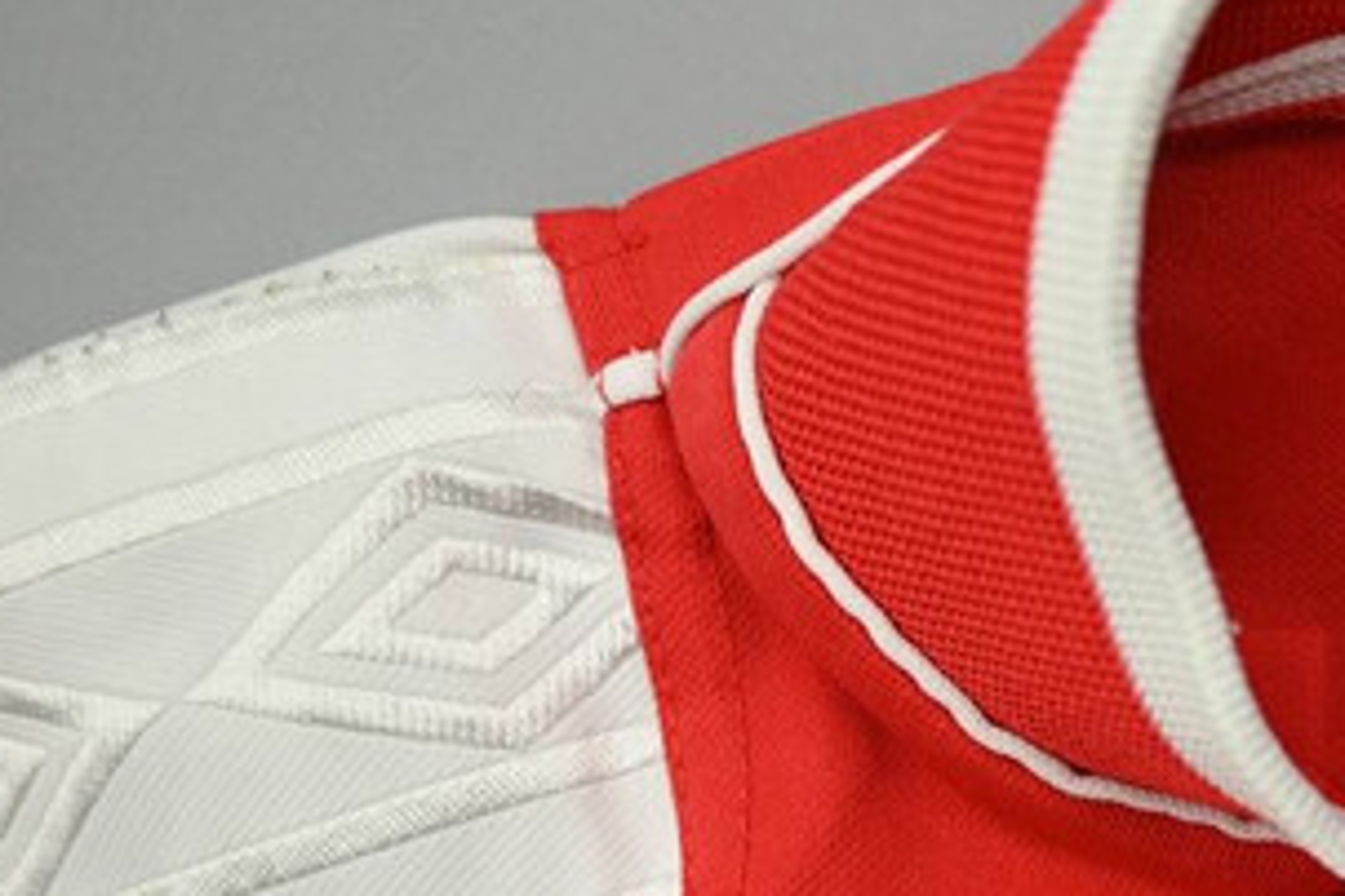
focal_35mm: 86
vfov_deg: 15.4
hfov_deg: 20.9
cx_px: 1871
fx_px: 3213
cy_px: 1042
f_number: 4.8
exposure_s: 1/180
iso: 200
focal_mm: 26
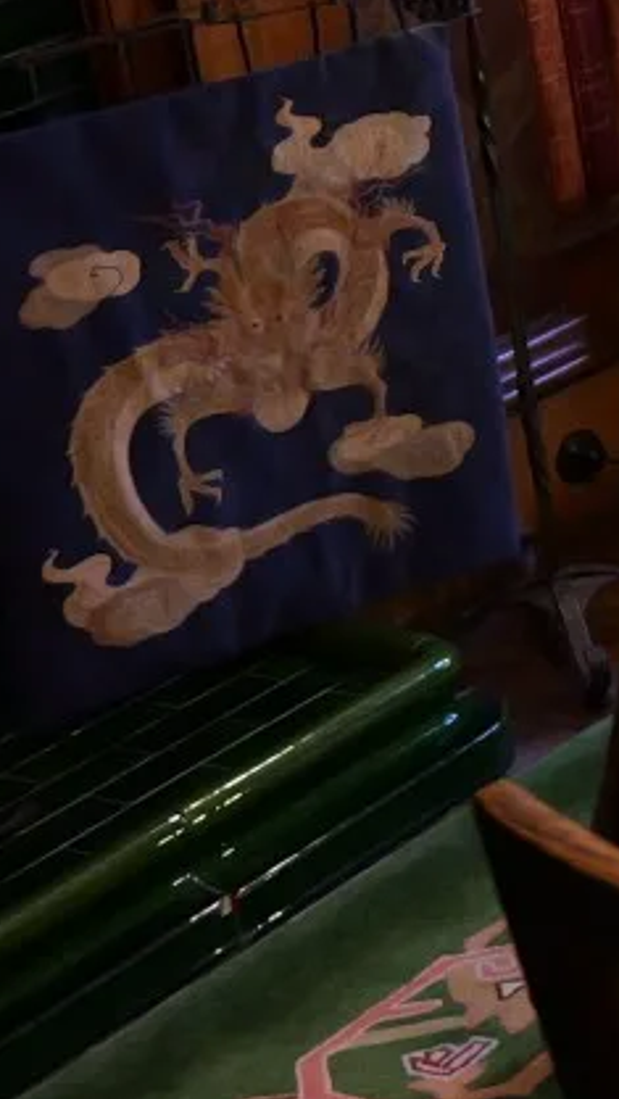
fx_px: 3438
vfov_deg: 17.8
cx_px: 2007
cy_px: 71
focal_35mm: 118
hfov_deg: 8.3
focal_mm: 29
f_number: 4.1
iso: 6400
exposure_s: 1/25
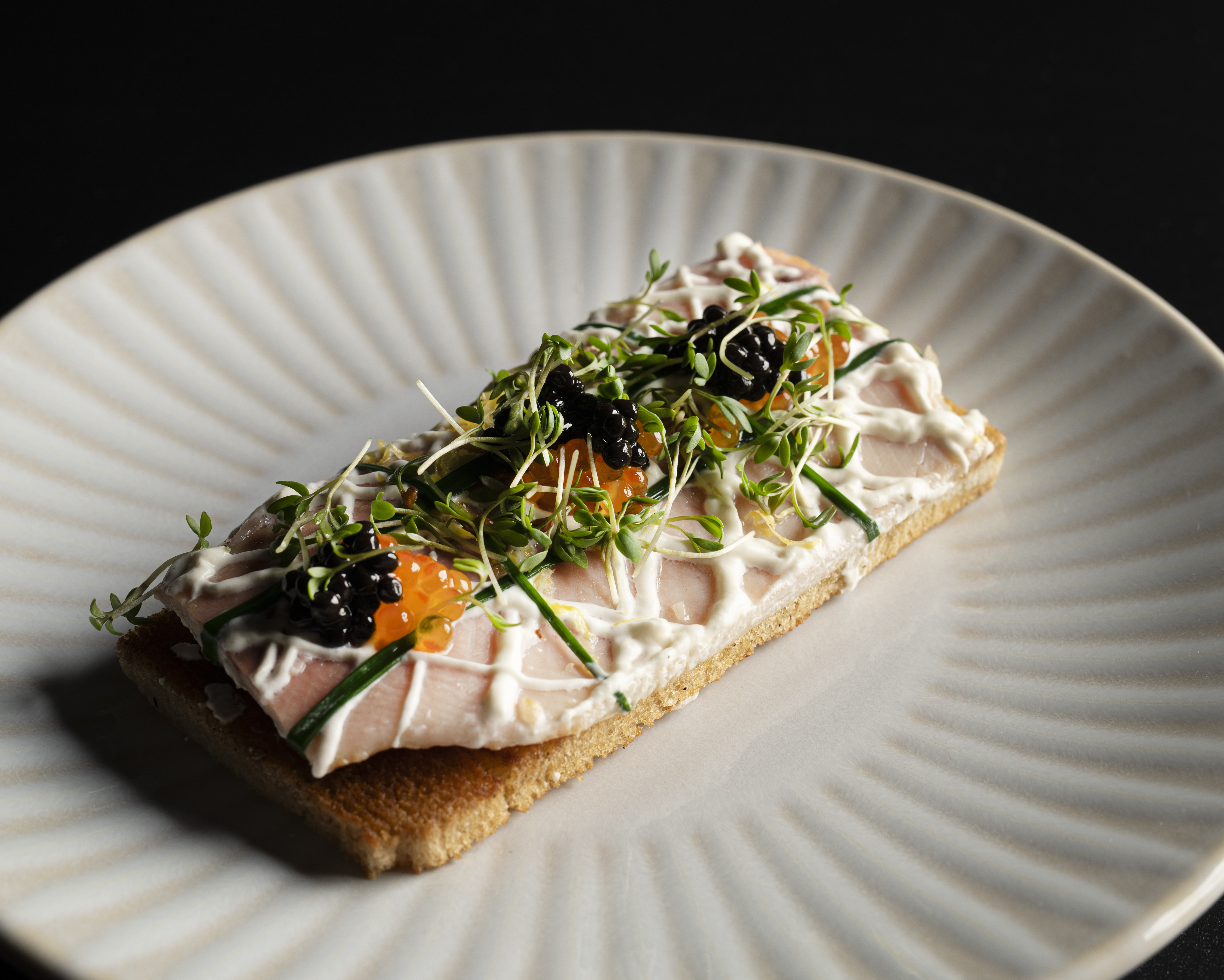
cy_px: 492
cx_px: 617
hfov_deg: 33.0
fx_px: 2065
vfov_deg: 26.7
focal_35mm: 57
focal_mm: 50
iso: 100
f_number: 9
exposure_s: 1/160
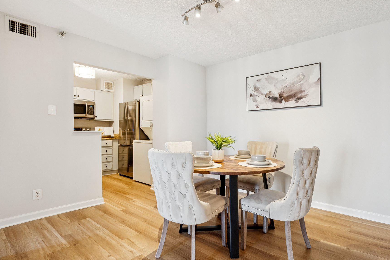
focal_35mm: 19
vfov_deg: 64.6
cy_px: 130
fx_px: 206
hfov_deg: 86.5
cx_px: 218
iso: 640
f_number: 7.1
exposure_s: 1/25
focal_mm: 16
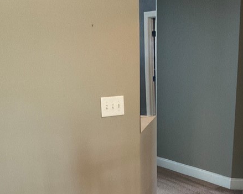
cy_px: 182
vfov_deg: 22.5
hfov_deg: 28.6
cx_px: 157
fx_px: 475
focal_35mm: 66
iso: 320
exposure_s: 1/40
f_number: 1.8
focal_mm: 3
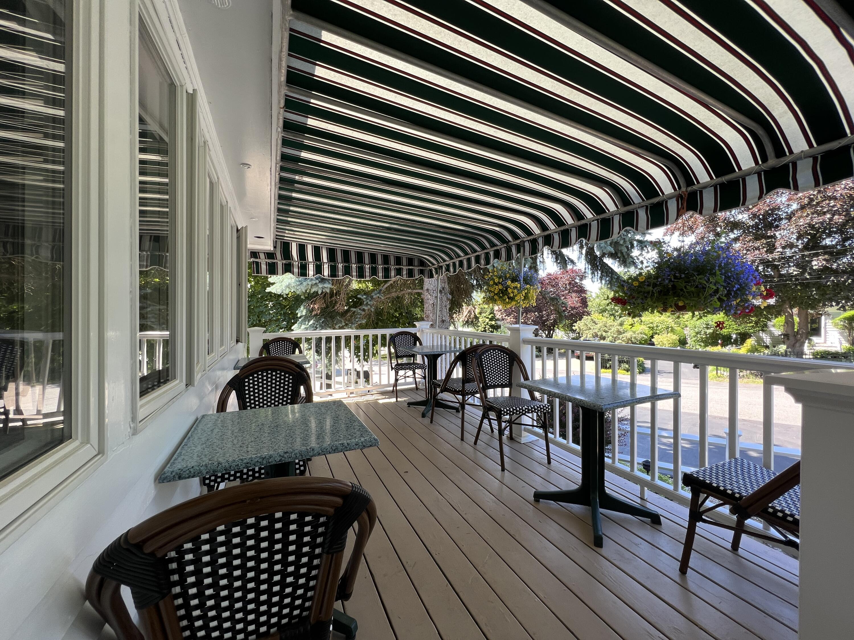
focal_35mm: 13
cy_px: 320
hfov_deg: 106.2
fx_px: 321
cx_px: 427
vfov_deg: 89.9
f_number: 1.8
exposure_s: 1/129
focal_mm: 1.57
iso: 32
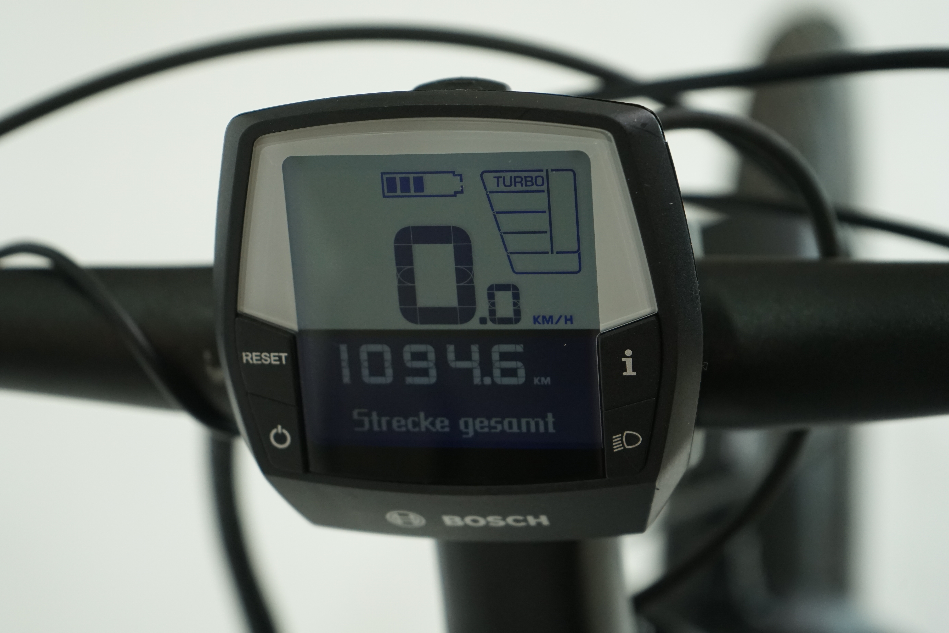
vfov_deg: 17.9
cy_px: 337
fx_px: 2003
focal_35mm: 76
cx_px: 443
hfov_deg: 26.6
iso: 1600
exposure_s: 1/200
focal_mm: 70
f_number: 6.3
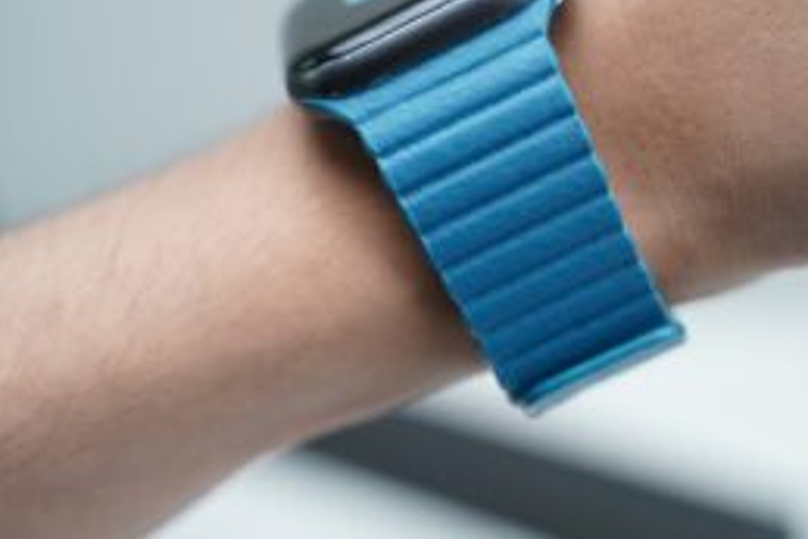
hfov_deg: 23.9
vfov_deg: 16.0
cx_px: 471
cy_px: 157
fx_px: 1909
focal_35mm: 85
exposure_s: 1/100
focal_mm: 55
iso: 3200
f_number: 4
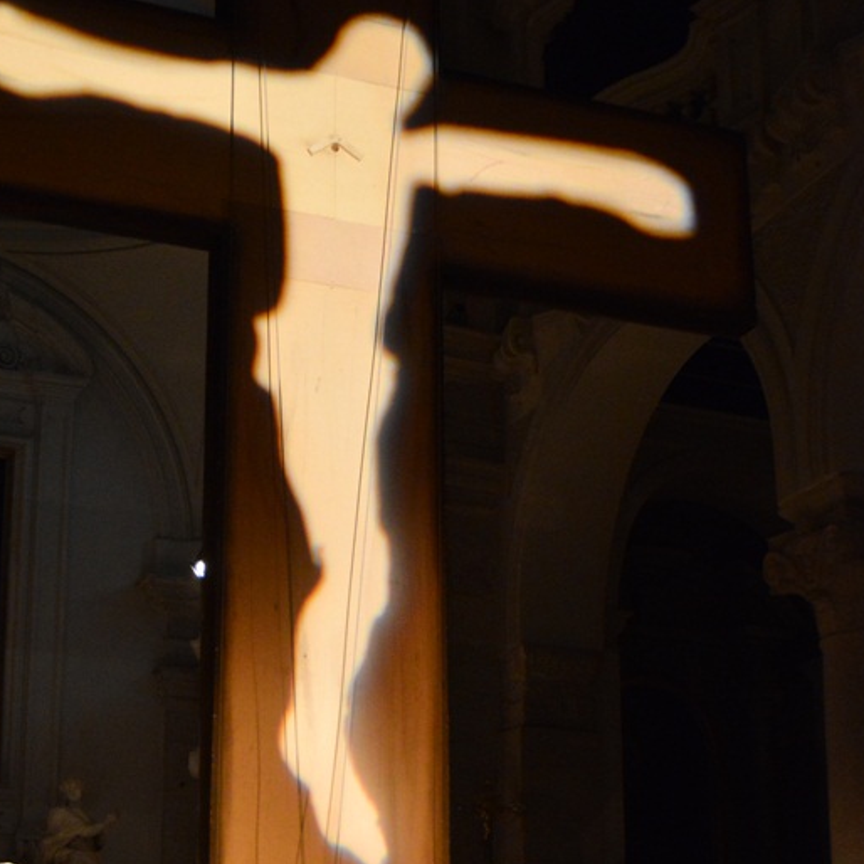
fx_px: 1892
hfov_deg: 25.7
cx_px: 372
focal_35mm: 67
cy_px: 632
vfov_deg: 25.5
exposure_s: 1/20
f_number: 4.5
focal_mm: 45
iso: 5000
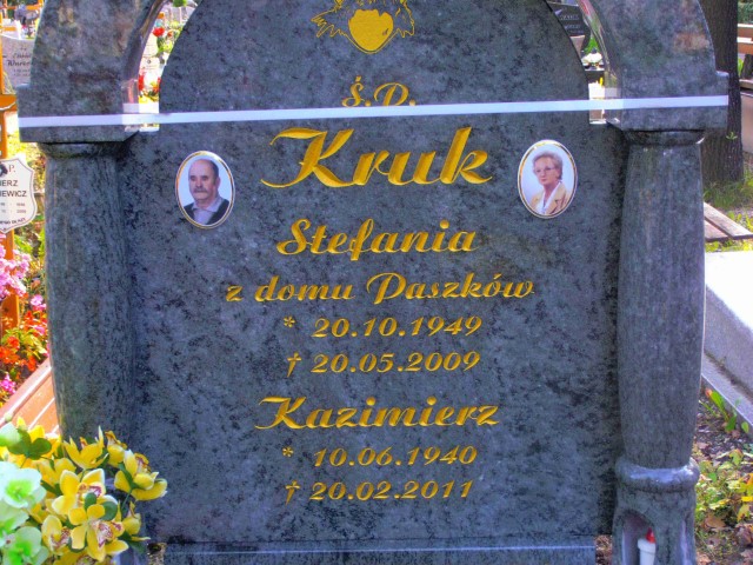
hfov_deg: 28.2
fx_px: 1501
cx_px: 376
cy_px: 282
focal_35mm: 69
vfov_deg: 21.3
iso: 125
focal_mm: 12.29
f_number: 4.8
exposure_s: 1/50
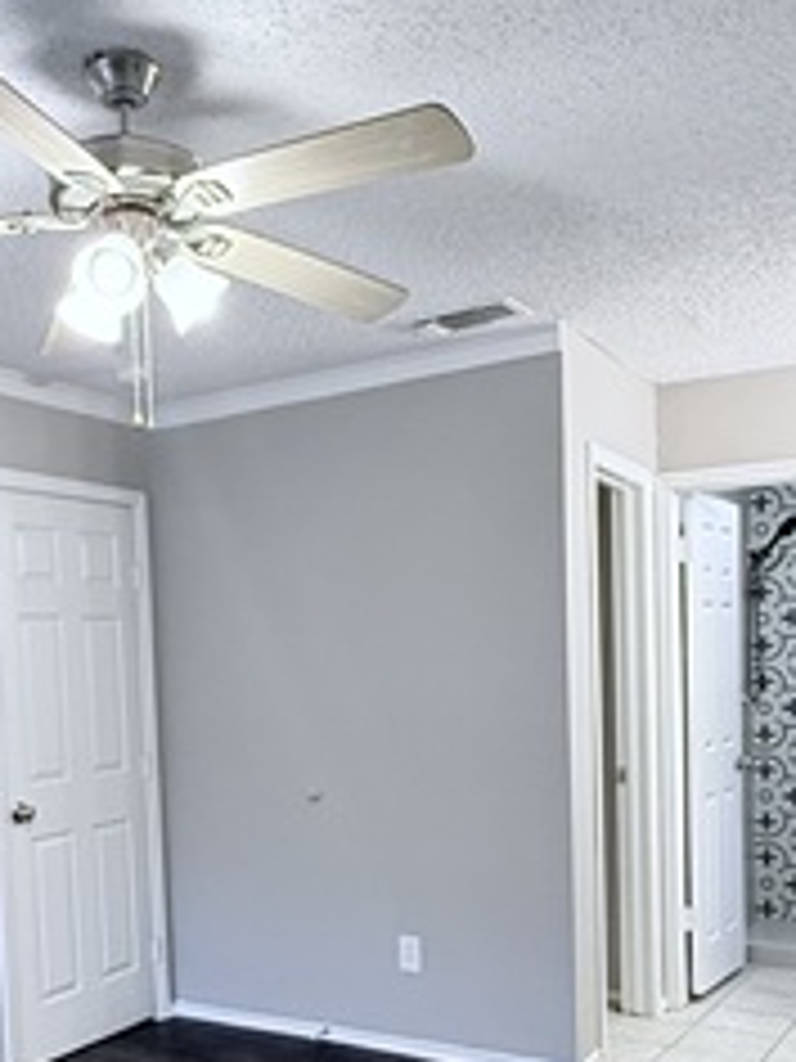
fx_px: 1165
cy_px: 752
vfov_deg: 47.7
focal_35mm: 38
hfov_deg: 37.2
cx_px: 247
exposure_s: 1/120
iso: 400
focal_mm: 2.22
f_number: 2.2
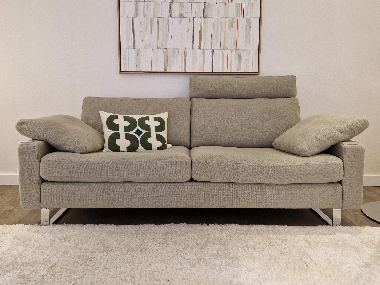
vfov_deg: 58.9
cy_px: 142
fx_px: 252
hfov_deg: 73.9
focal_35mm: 23
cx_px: 190
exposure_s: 1/100
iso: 125
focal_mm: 5.4
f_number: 1.8
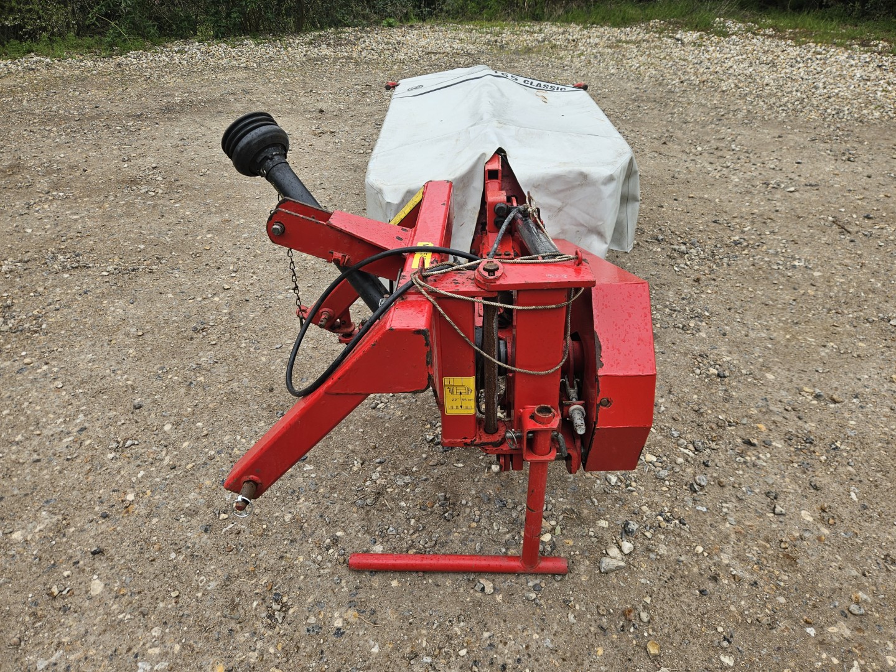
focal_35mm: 23
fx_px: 595
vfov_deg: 58.9
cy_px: 336
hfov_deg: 73.9
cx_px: 448
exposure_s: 1/344
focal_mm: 5.4
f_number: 1.8
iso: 25
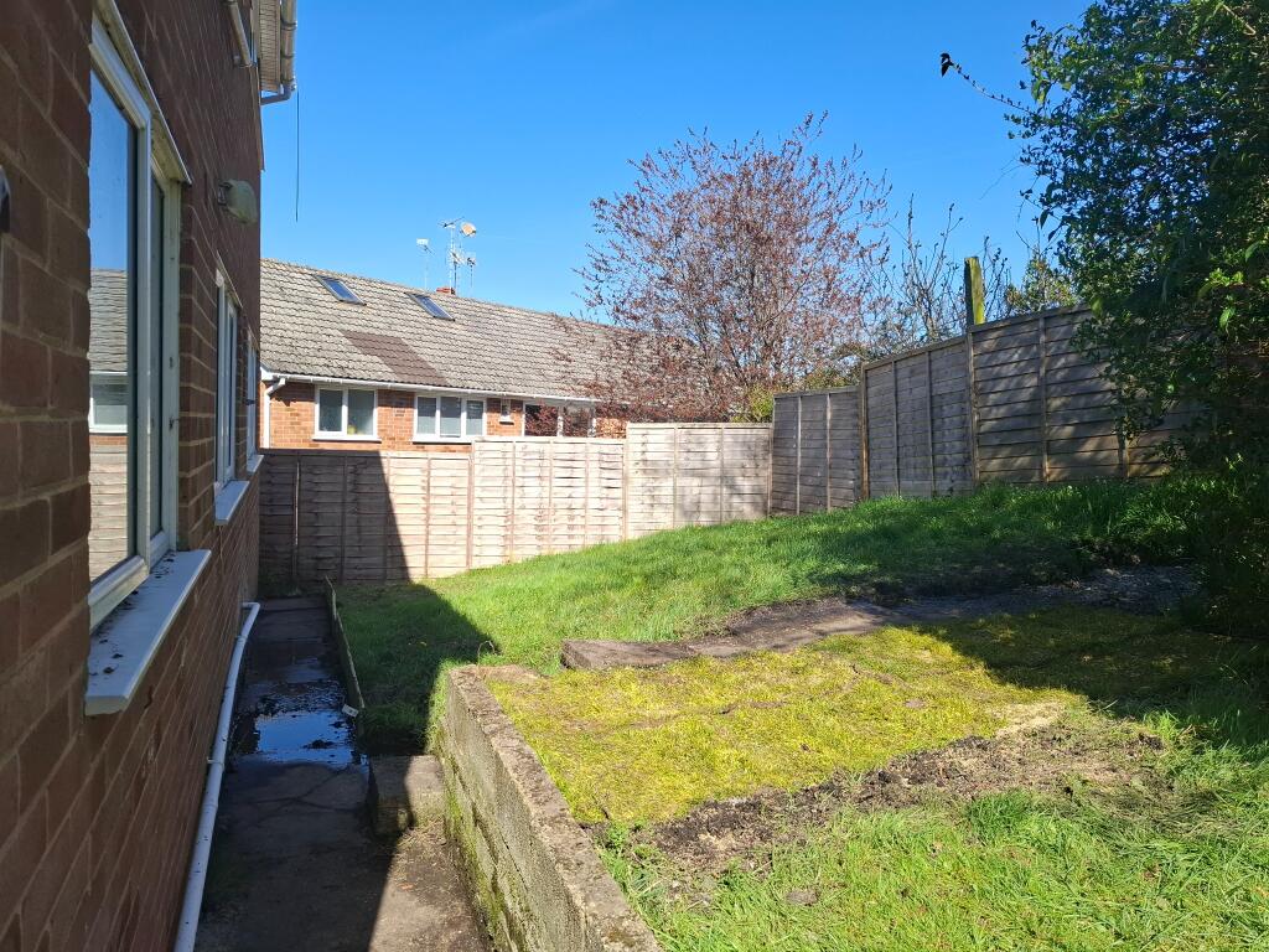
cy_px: 476
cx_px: 634
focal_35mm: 23
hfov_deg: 73.9
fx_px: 843
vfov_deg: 58.9
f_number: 1.8
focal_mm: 5.54
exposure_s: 1/1140
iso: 50
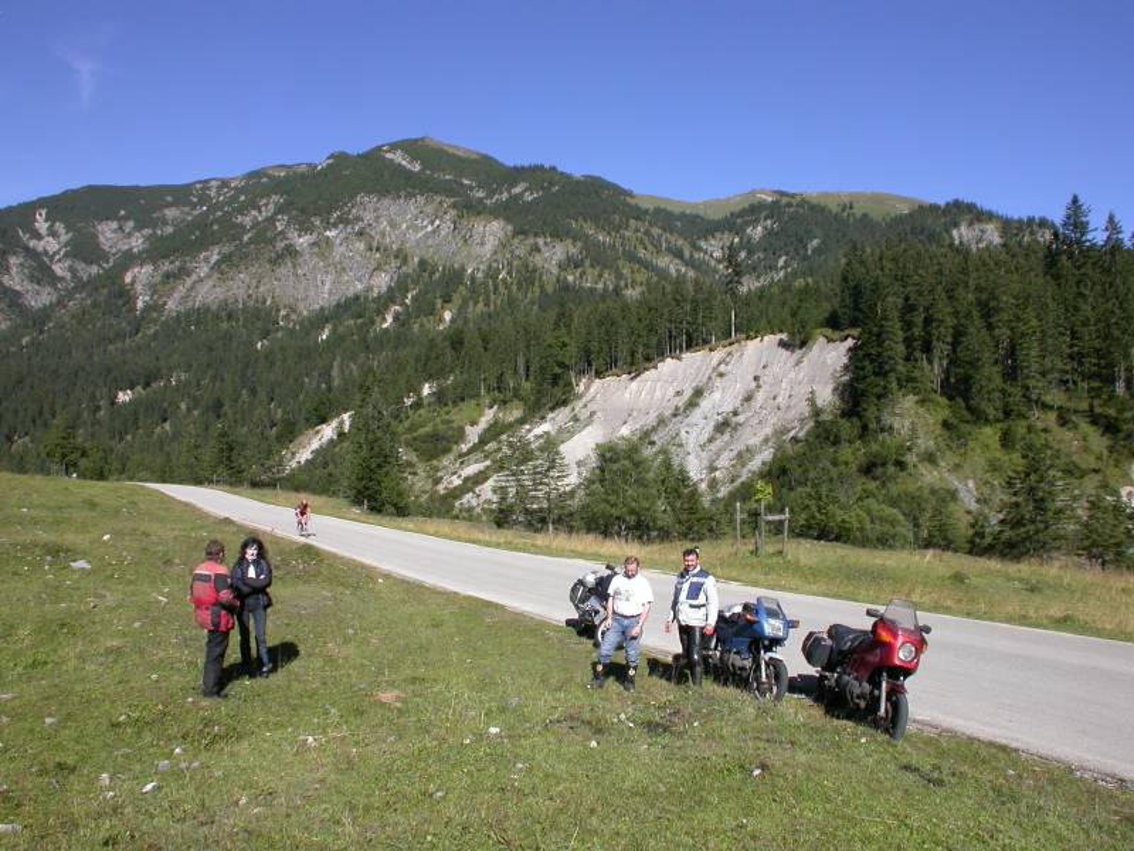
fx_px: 1245
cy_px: 426
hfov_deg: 49.0
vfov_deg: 37.7
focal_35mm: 38
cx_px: 567
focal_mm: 7.85
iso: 100
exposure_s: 1/274
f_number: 6.7
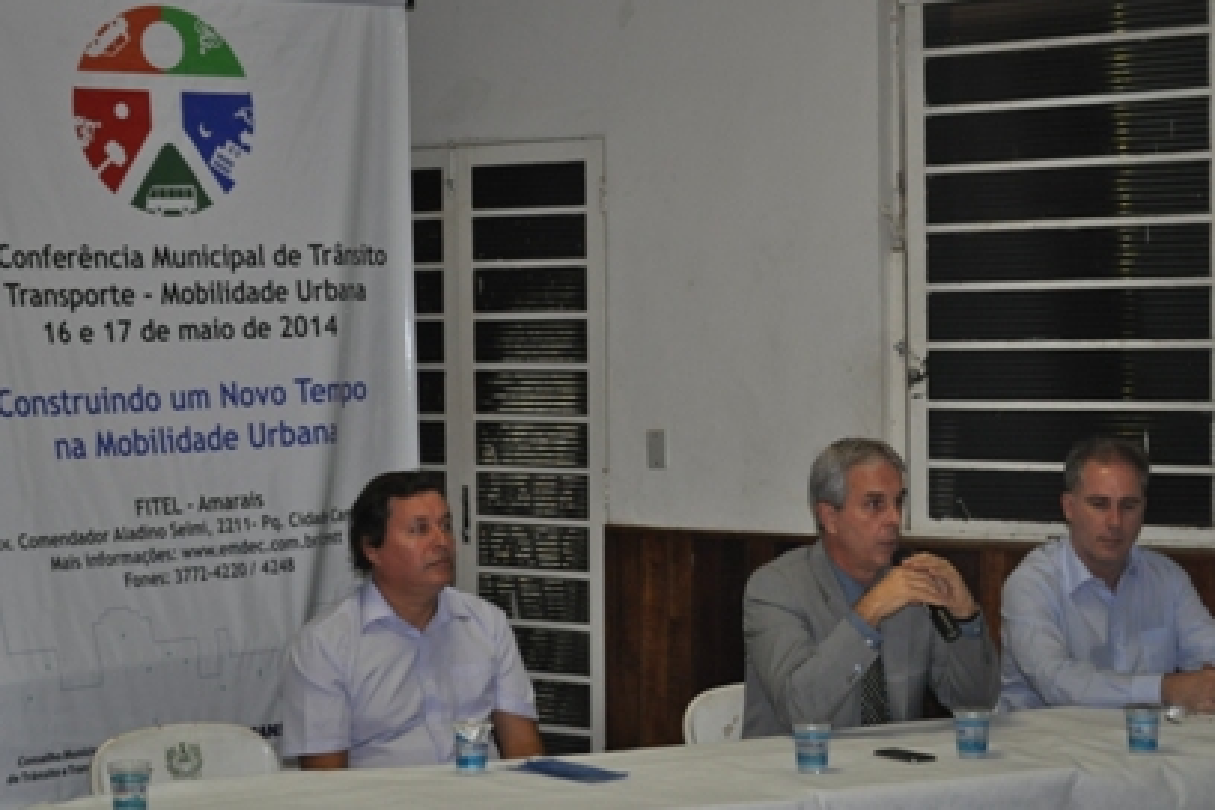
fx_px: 2666
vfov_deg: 17.3
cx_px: 625
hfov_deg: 25.7
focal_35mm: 79
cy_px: 402
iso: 800
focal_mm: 48
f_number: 5.6
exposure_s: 1/60
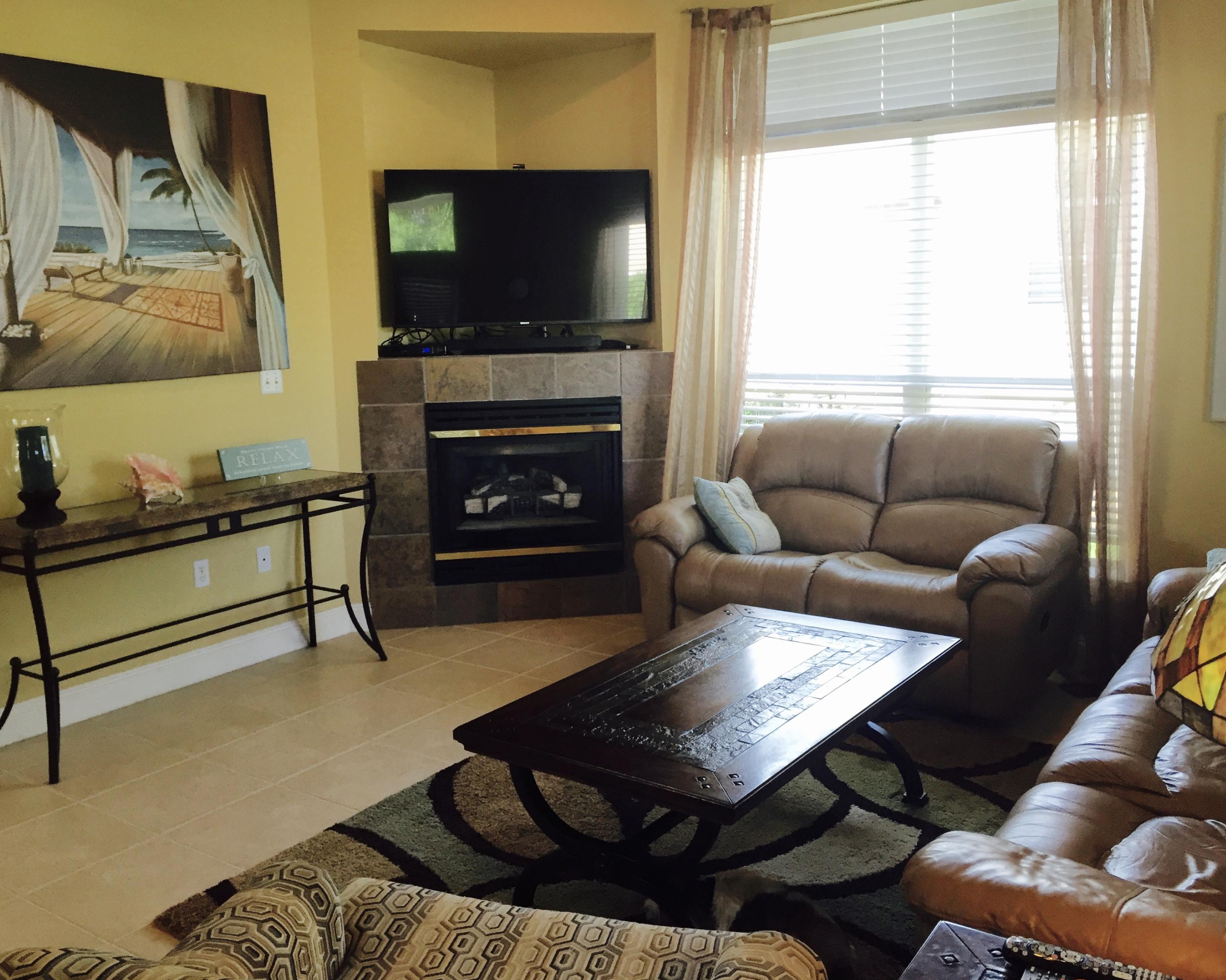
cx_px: 586
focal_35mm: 31
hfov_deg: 57.2
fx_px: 1125
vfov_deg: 47.1
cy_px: 494
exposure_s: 1/30
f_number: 2.2
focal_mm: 4.15
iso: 32
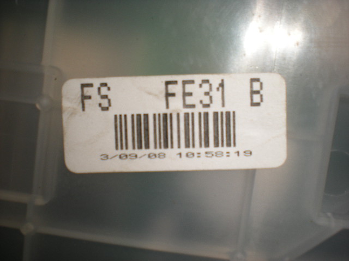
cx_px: 174
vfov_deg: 37.7
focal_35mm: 38
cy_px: 130
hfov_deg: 49.0
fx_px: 383
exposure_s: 1/60
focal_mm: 6.3
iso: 64
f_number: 4.6
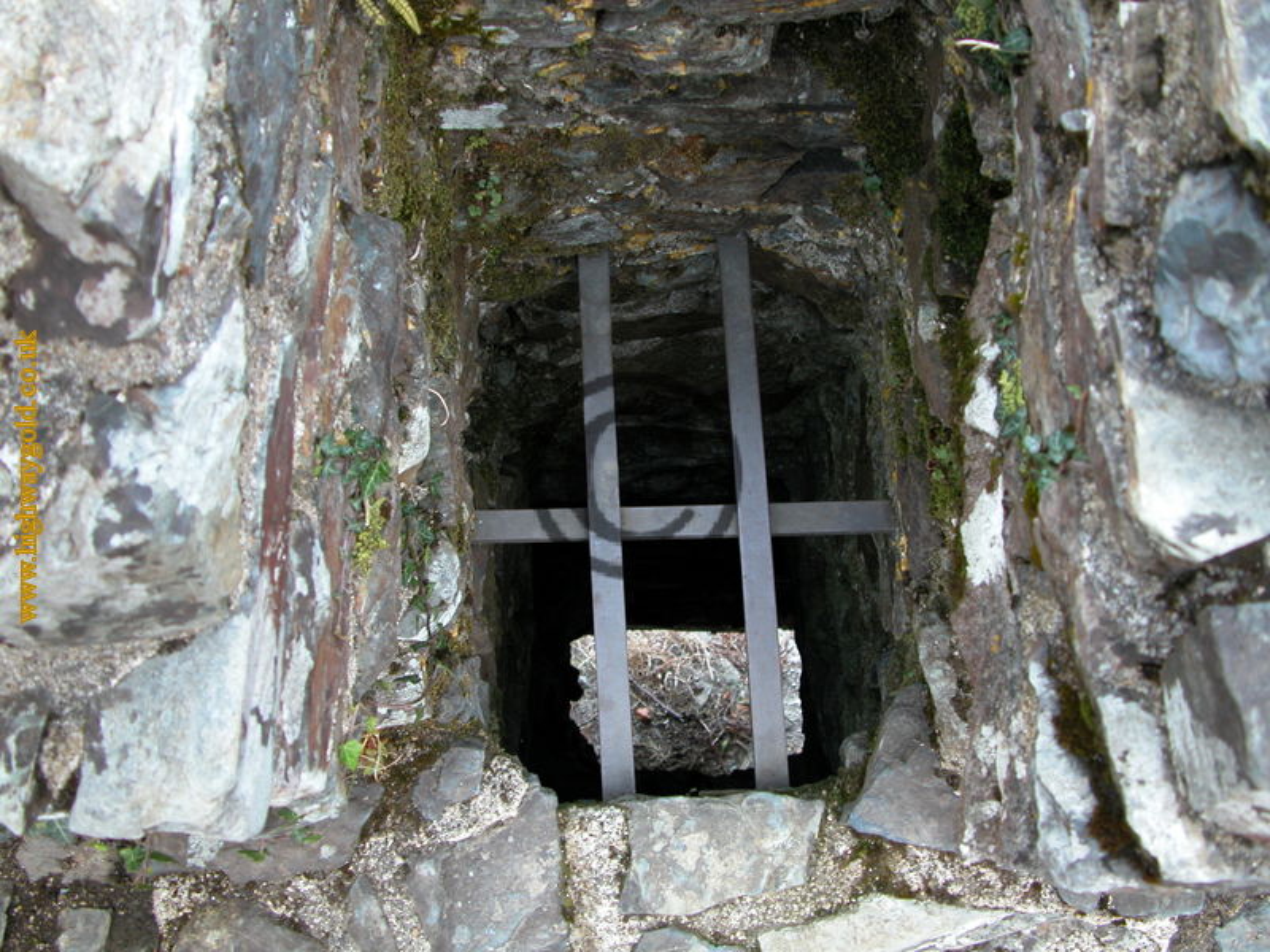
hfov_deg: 52.6
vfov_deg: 40.7
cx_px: 635
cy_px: 476
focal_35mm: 35
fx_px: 1284
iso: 100
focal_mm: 8.9
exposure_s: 1/31.9
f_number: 2.8
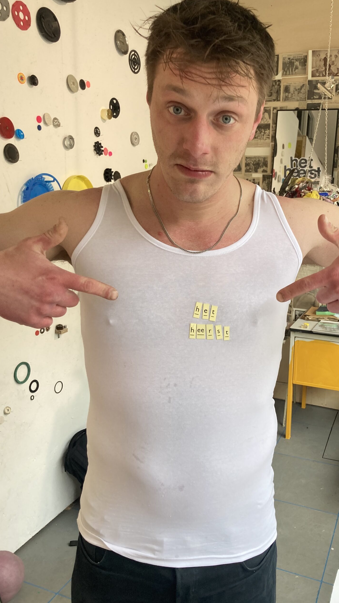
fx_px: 495
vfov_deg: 62.6
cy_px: 297
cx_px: 213
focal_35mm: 31
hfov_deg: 37.5
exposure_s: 1/70
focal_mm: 3.99
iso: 80
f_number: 1.8
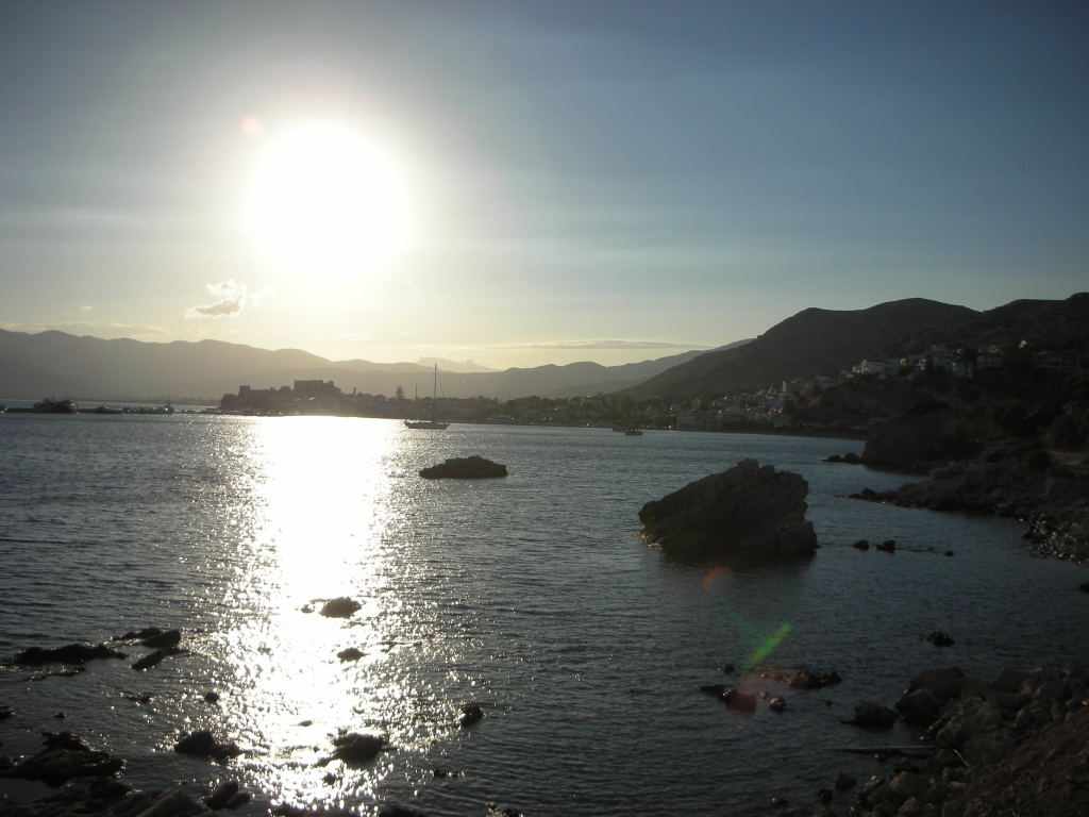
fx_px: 1101
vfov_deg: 40.7
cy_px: 408
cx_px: 544
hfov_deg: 52.6
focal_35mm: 35
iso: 50
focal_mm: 5.8
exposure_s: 1/329
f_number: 8.5
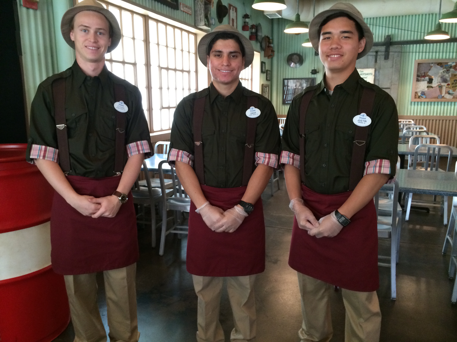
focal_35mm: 29
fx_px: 383
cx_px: 228
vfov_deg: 48.2
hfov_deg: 61.7
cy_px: 171
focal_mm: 4.15
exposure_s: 1/24
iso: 250
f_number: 2.2
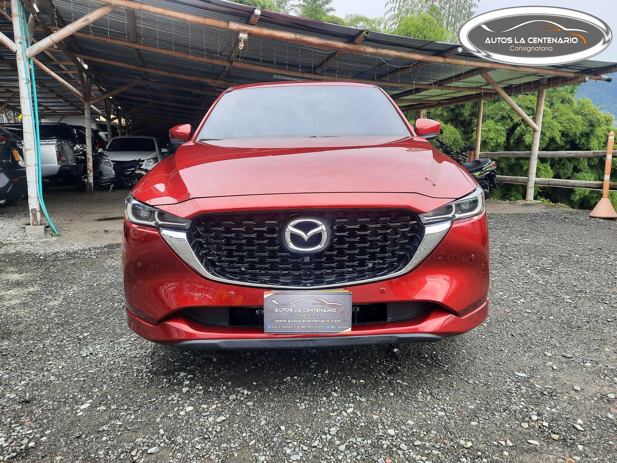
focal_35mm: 25
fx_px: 446
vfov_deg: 54.9
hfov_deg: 69.4
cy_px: 232
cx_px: 308
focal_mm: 4.6
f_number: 2
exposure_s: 1/152
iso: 32
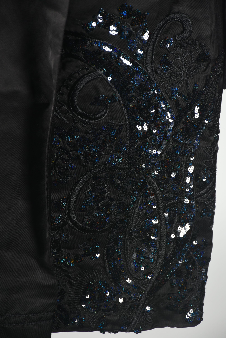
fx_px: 1833
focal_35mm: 195
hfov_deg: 7.1
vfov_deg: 10.5
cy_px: 169
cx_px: 113
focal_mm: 130
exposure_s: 1/125
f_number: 9
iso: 200
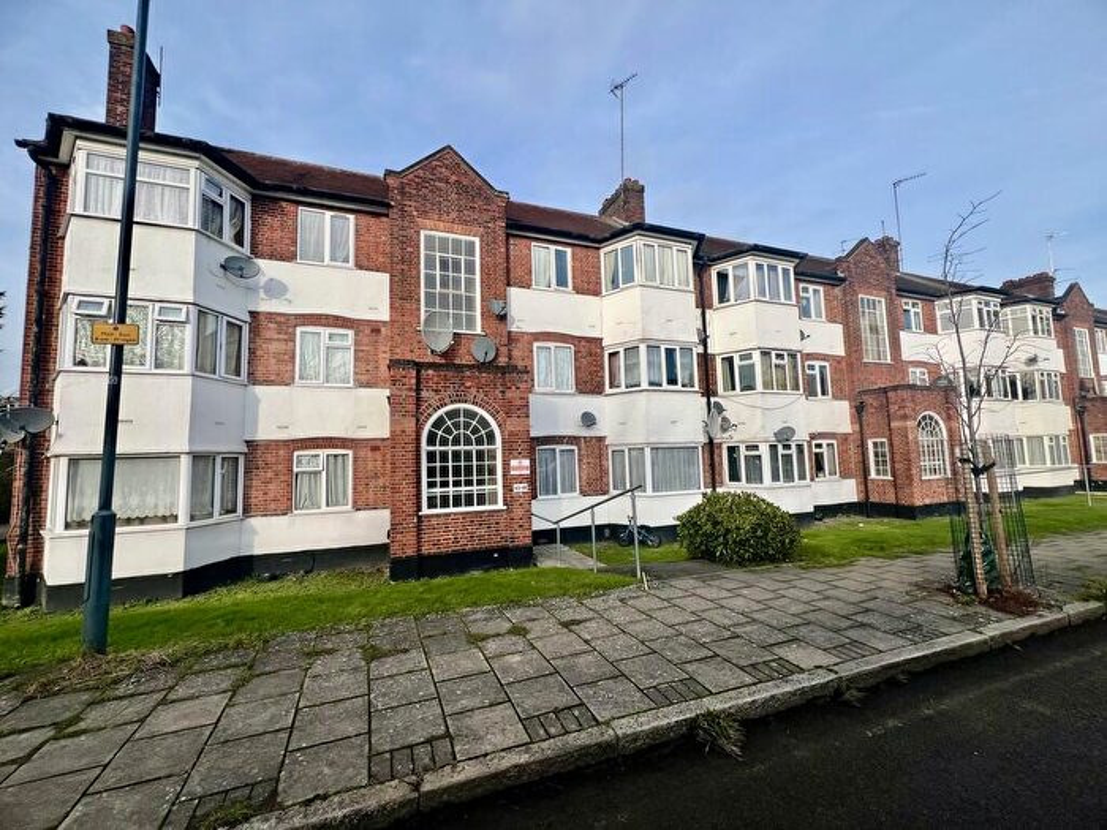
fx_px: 416
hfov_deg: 106.2
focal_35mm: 13
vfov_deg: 89.9
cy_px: 415
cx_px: 554
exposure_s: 1/1167
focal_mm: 1.57
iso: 32
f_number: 1.8
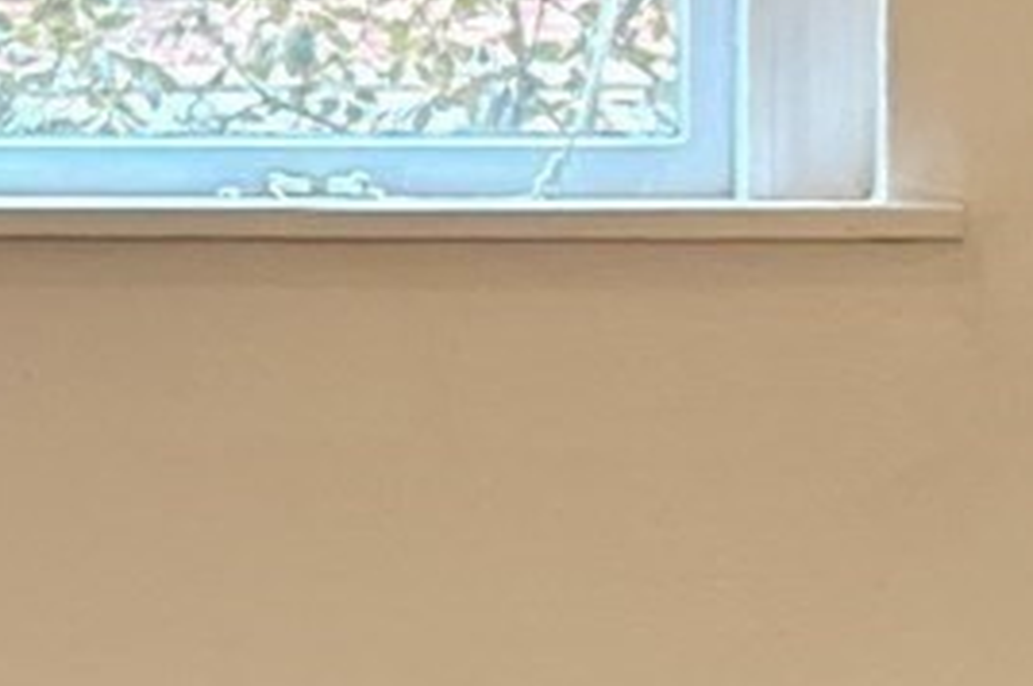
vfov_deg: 7.2
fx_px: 5474
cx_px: 100
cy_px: 262
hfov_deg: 10.7
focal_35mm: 191
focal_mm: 6.76
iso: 125
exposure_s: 1/120
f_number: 1.78
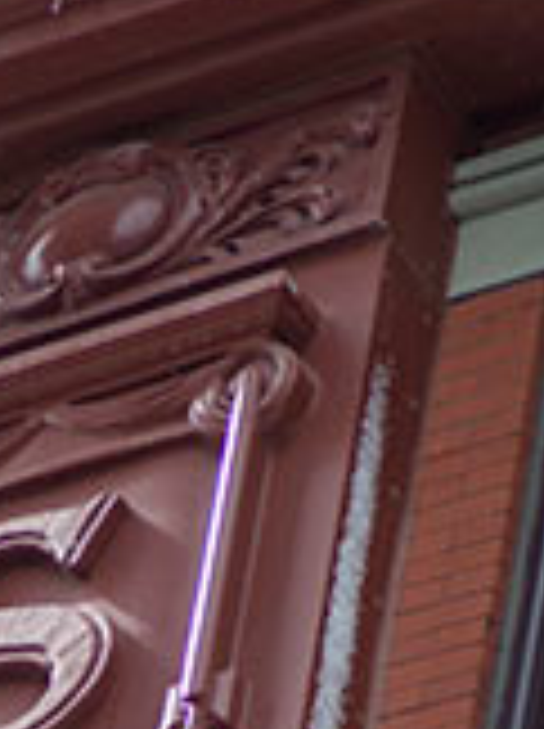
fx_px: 21702
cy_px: 731
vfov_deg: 1.9
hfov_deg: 1.4
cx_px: 126
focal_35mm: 1033
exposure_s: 1/1500
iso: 400
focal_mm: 300
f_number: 5.6
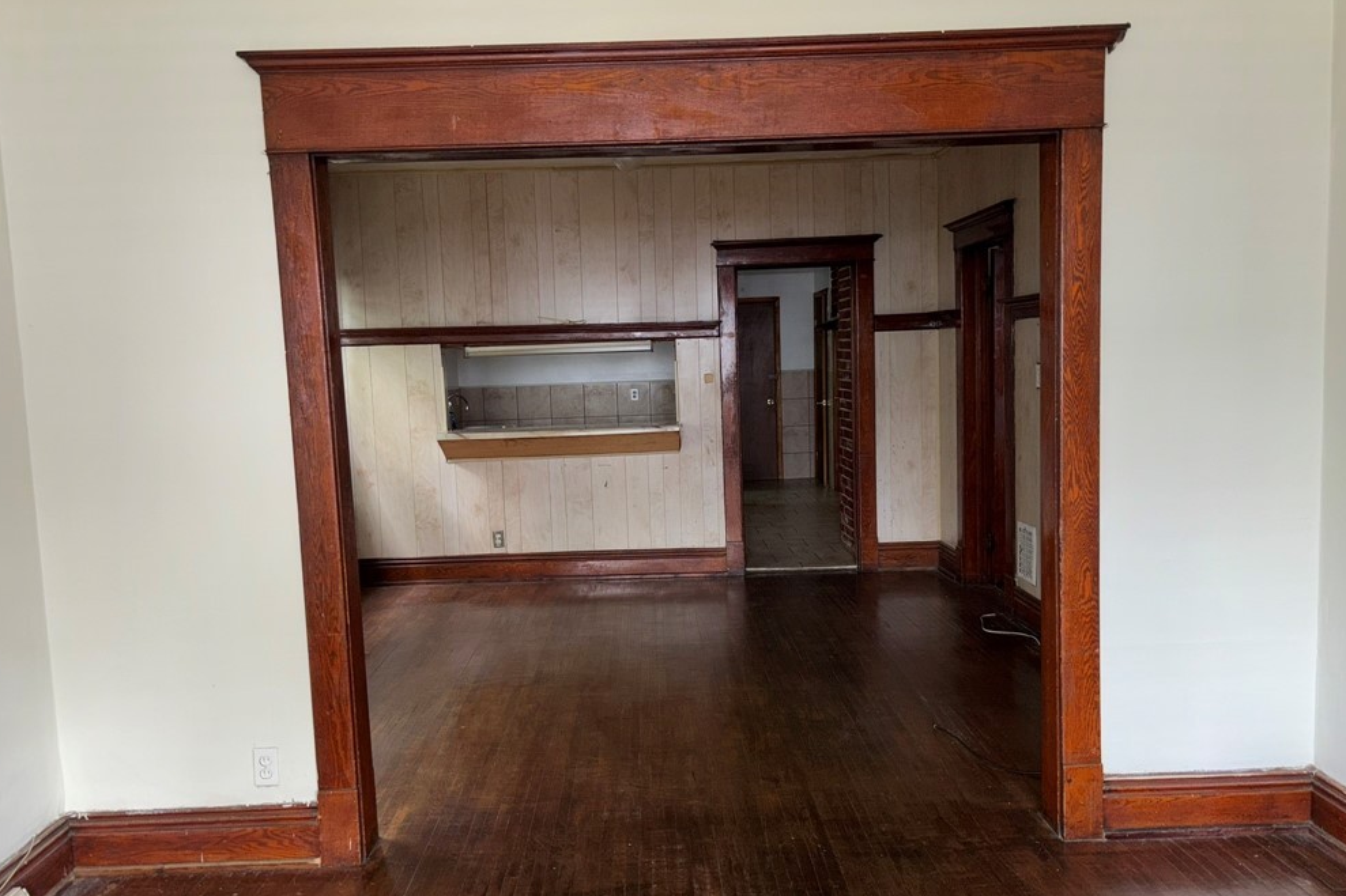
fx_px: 1047
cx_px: 676
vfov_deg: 46.4
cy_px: 465
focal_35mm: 28
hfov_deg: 65.5
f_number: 1.6
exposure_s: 1/29
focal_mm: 5.96
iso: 40
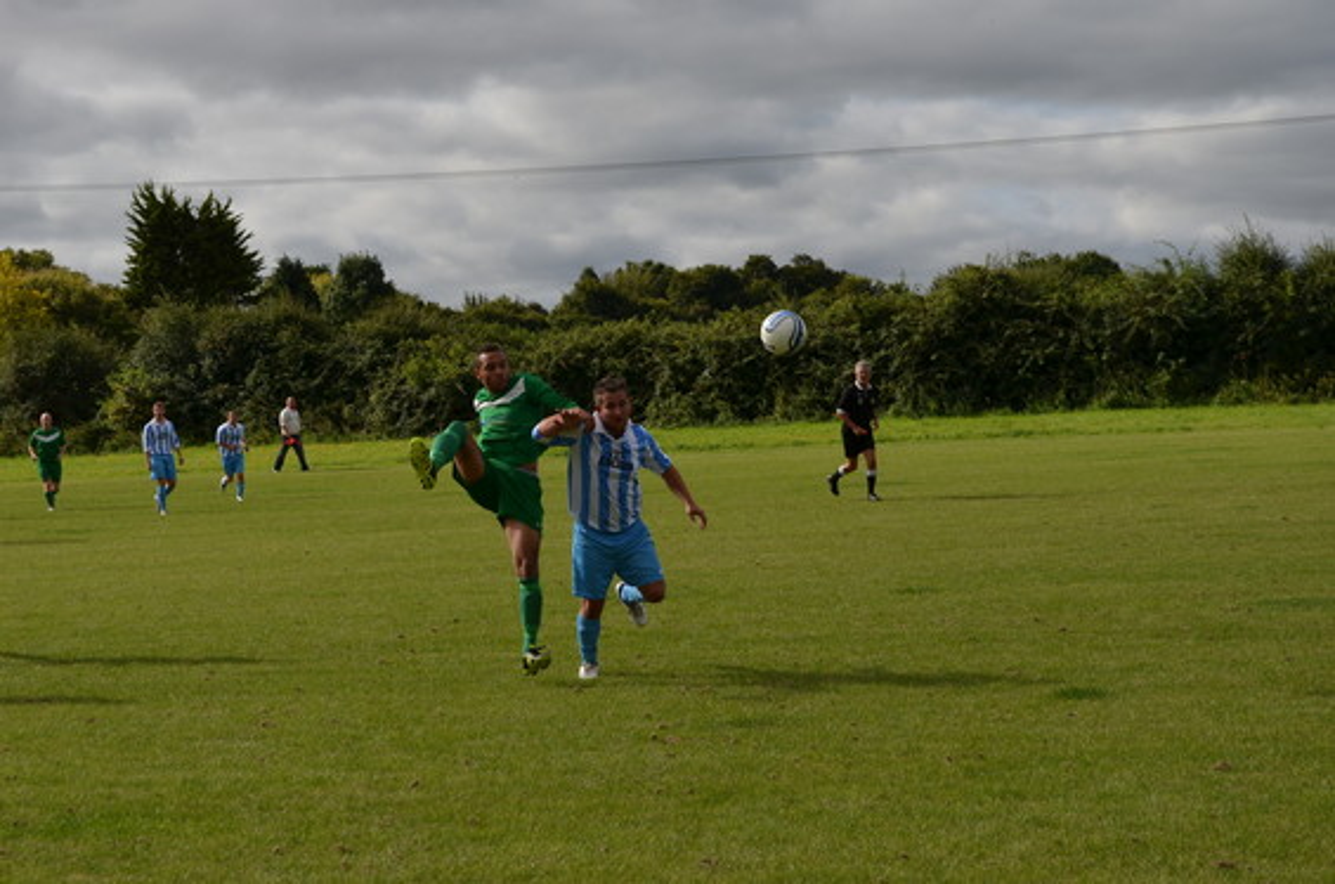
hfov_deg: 24.7
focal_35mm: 82
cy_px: 442
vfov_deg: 16.5
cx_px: 668
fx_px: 3052
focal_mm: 55
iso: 100
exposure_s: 1/500
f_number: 8
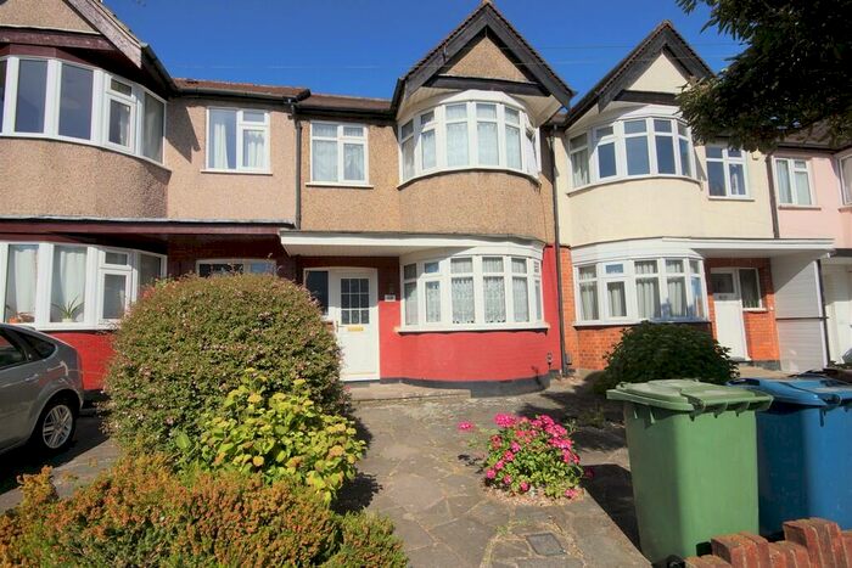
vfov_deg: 67.4
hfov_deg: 90.0
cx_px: 426
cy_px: 284
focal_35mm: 18
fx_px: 426
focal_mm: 12
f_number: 8
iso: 100
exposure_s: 1/500
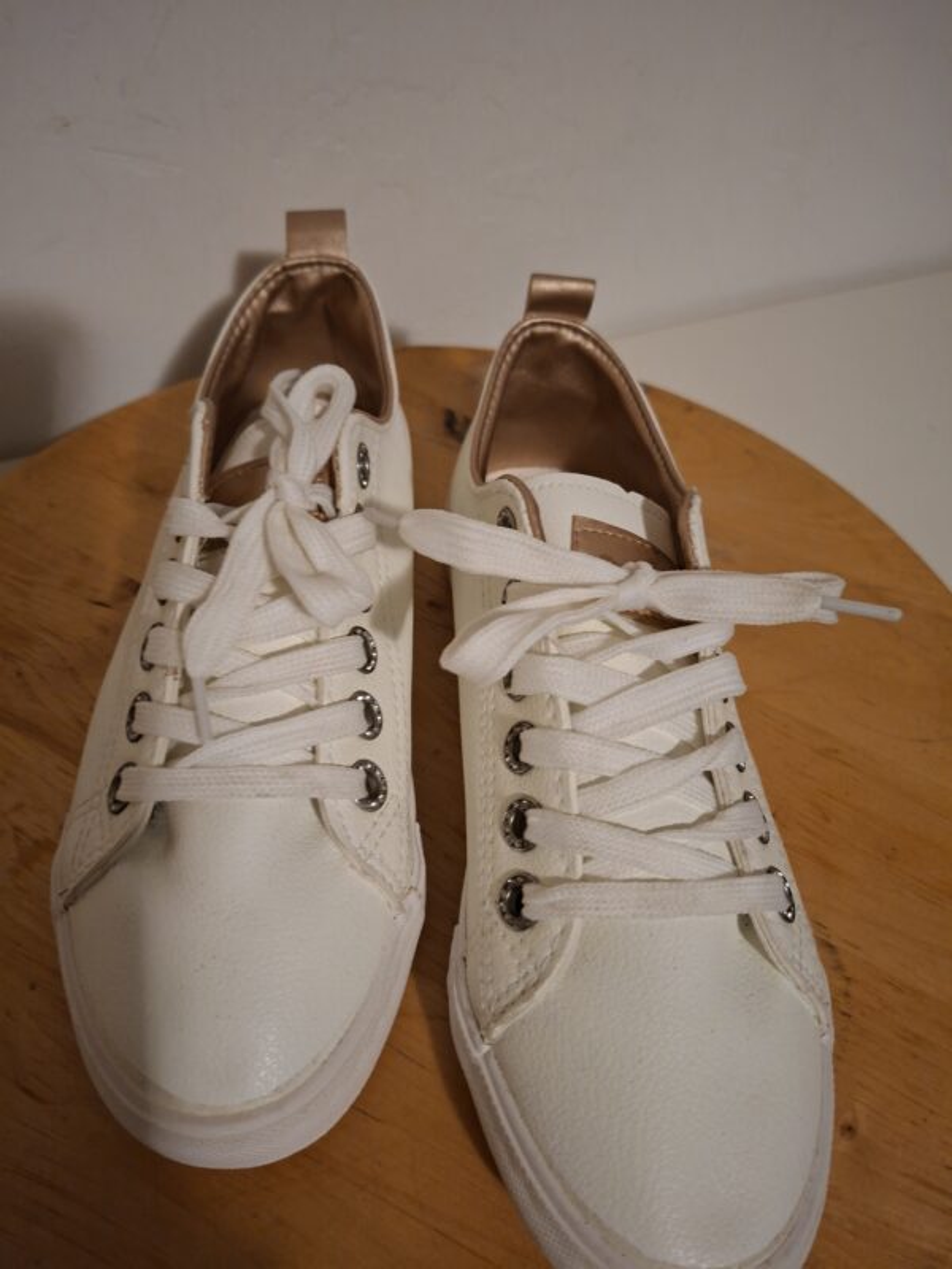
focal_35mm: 23
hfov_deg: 58.9
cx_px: 476
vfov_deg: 73.9
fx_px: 843
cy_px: 634
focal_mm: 5.54
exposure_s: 1/24
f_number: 1.8
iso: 640
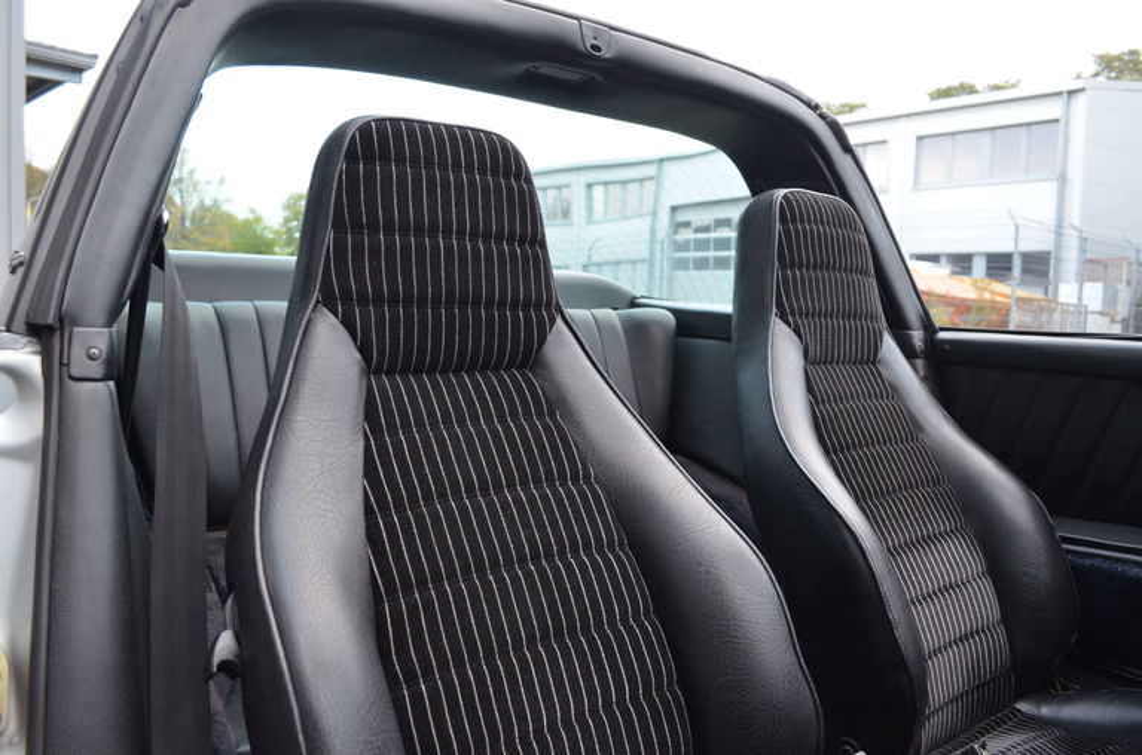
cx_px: 571
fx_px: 854
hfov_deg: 67.5
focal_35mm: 27
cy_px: 378
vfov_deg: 47.7
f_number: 3.5
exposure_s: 1/30
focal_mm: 18
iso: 1000
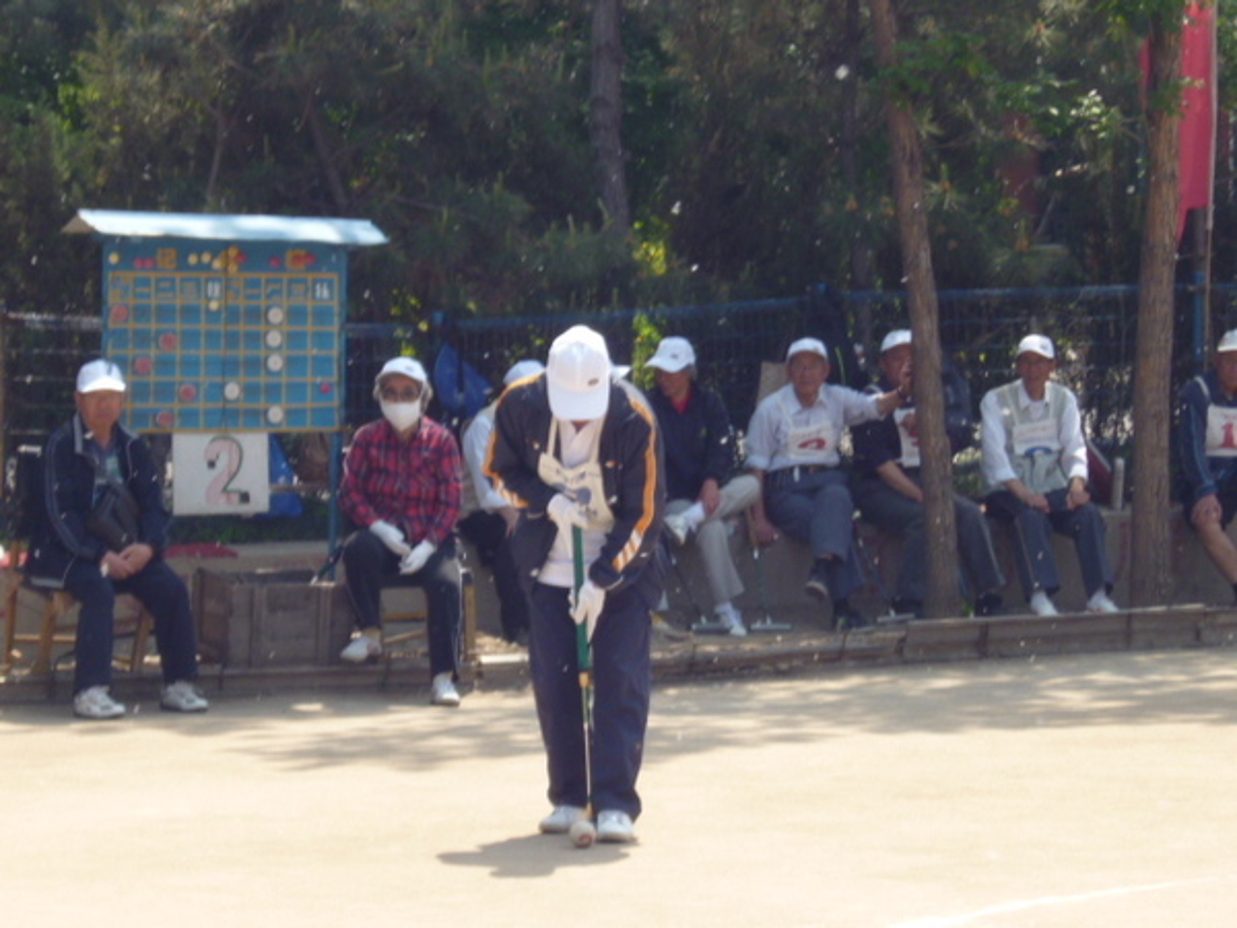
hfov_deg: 12.9
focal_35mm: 153
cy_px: 464
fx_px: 5467
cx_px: 618
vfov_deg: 9.7
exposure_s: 1/125
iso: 100
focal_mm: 21.5
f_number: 6.4
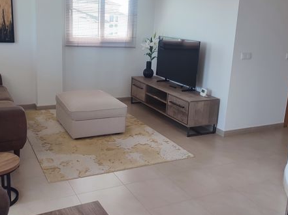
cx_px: 145
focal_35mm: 40
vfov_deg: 35.9
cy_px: 102
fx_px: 333
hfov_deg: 46.8
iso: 92
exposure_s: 1/100
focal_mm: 6.04
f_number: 1.9
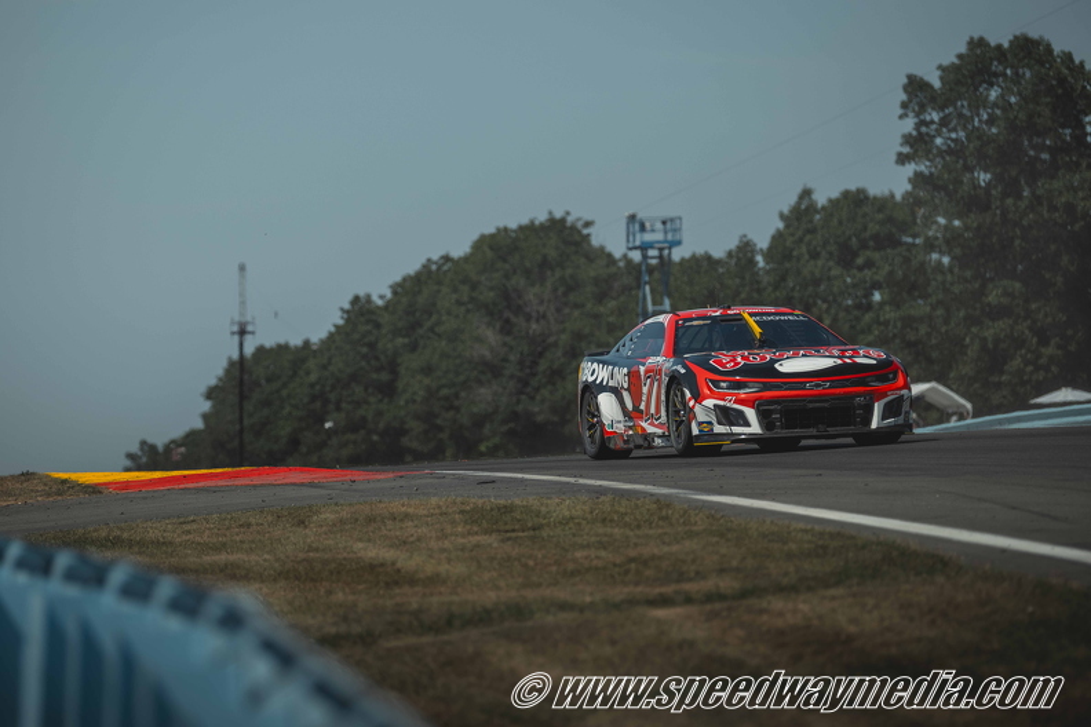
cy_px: 364
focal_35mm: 155
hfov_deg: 13.2
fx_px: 4697
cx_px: 546
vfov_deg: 8.9
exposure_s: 1/3200
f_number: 2.8
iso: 100
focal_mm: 155
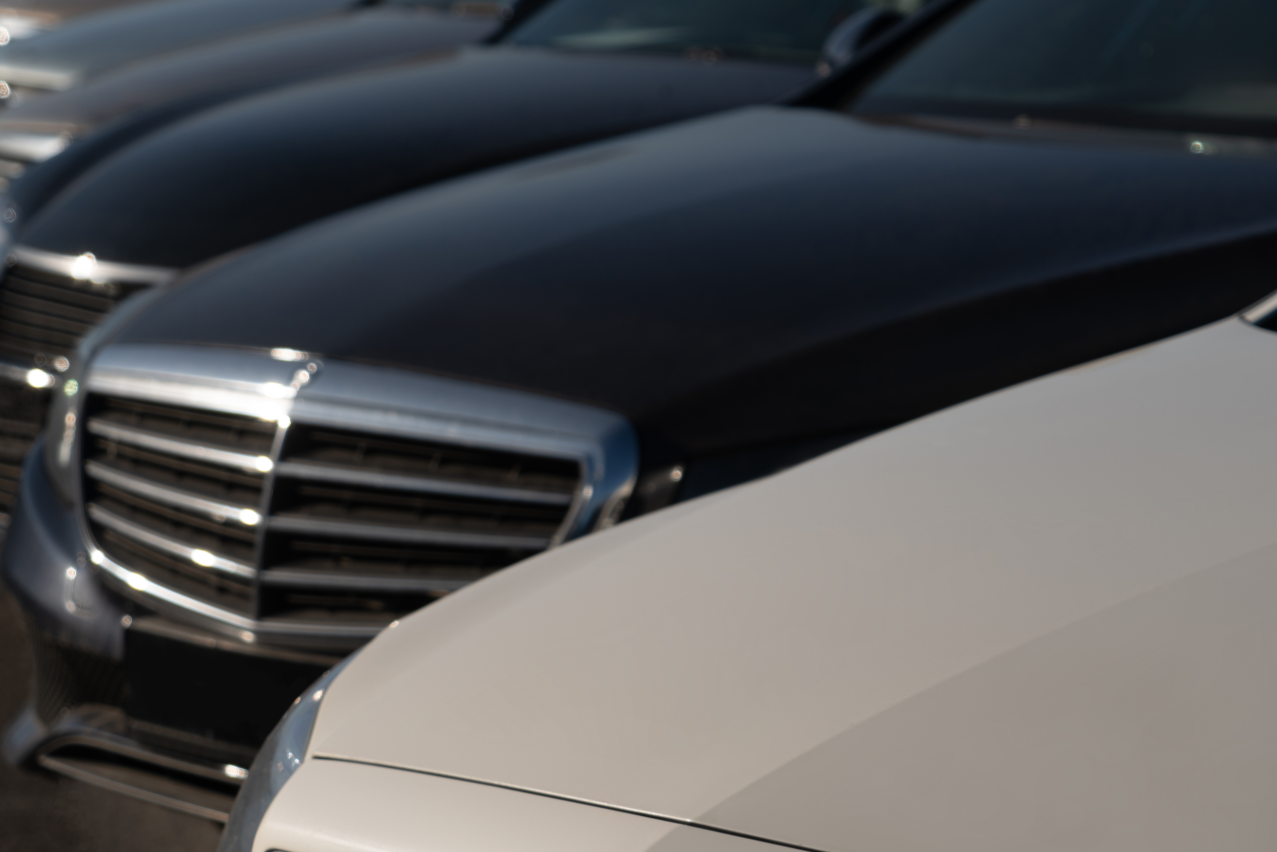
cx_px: 581
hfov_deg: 13.4
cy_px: 511
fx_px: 5427
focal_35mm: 153
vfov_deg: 9.0
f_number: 6.3
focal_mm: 110
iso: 100
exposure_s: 1/800
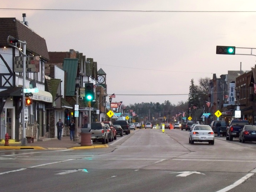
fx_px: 917
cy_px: 114
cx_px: 164
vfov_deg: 11.9
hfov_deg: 15.9
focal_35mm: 124
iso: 400
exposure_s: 1/100
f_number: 4.8
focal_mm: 19
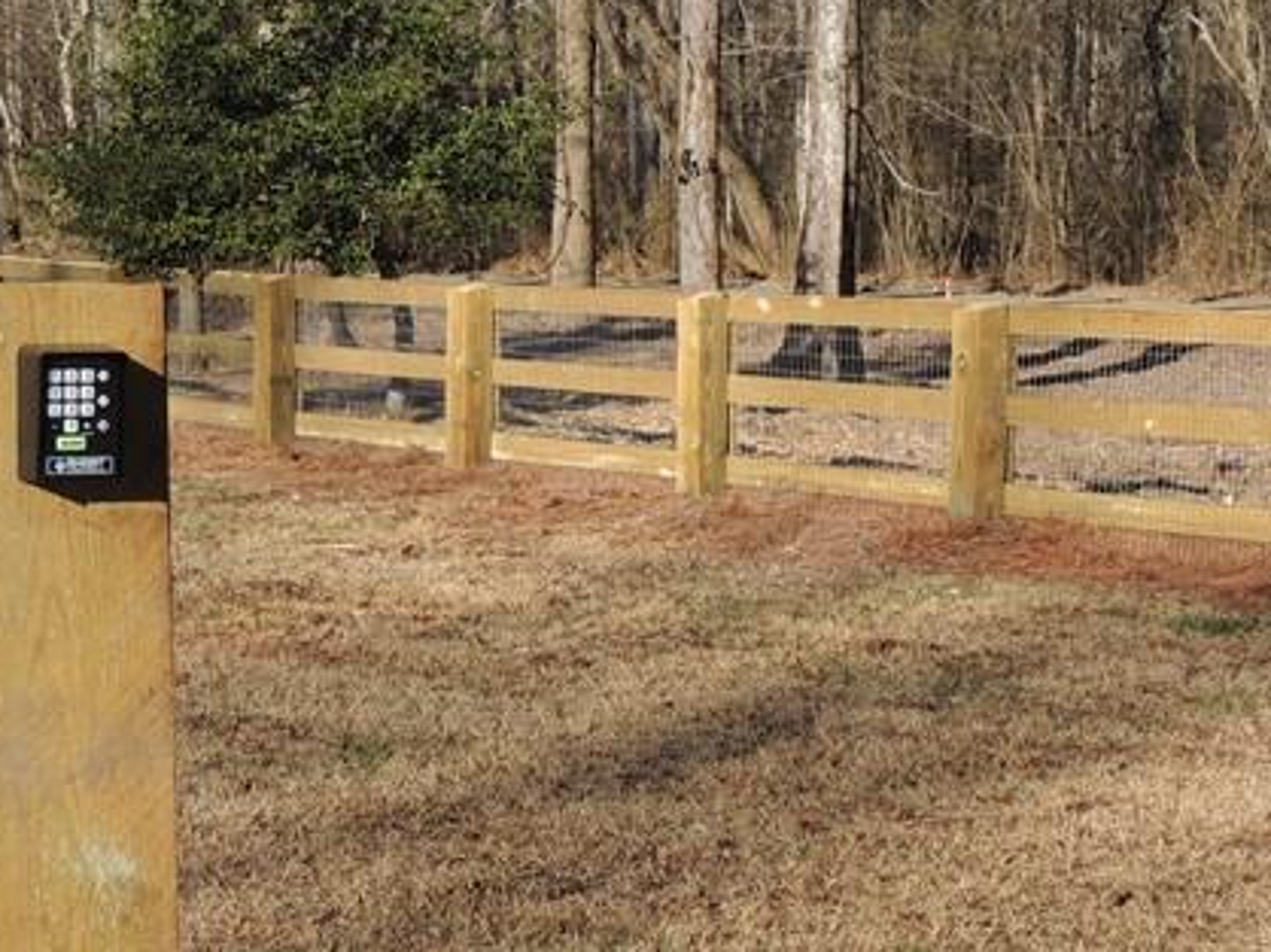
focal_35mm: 98
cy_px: 663
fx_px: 3596
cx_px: 660
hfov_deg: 20.0
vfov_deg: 15.0
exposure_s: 1/800
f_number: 3.3
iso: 100
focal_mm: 7.1
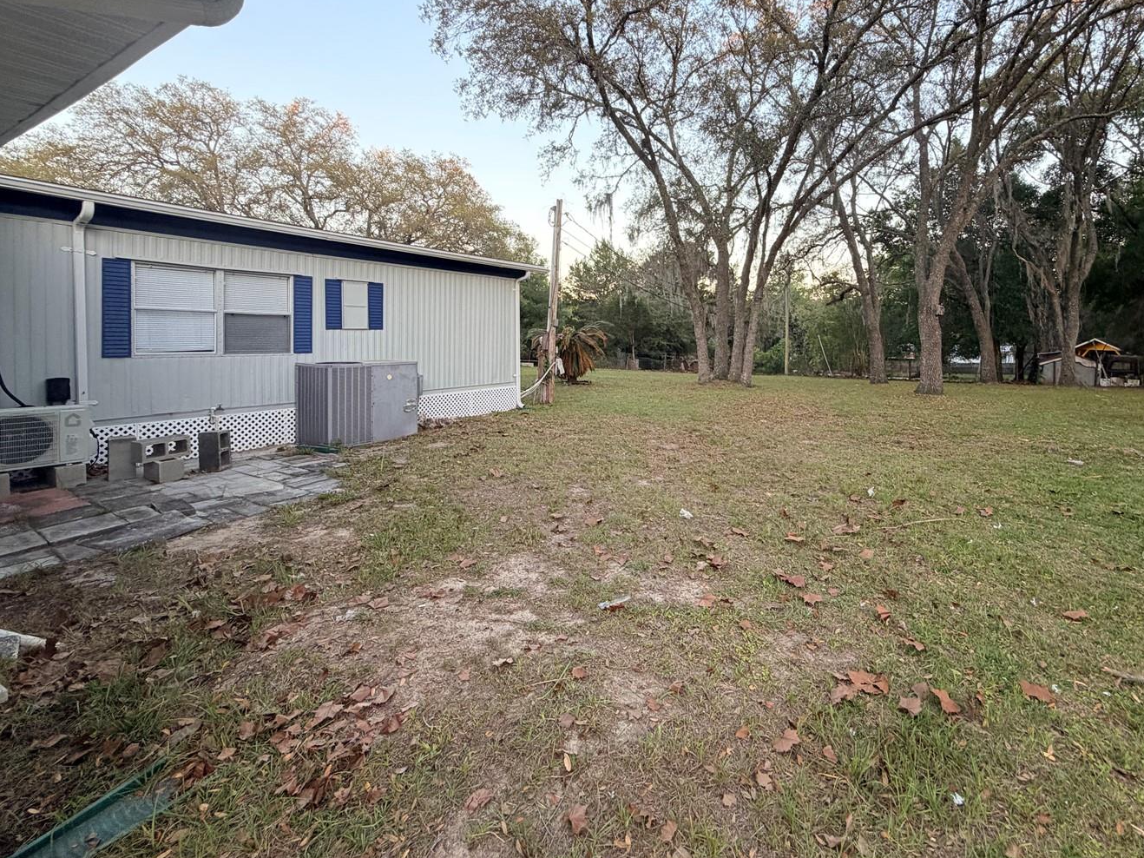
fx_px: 562
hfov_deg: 90.7
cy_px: 345
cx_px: 638
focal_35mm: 17
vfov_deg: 73.9
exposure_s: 1/120
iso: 100
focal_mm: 2.22
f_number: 2.2
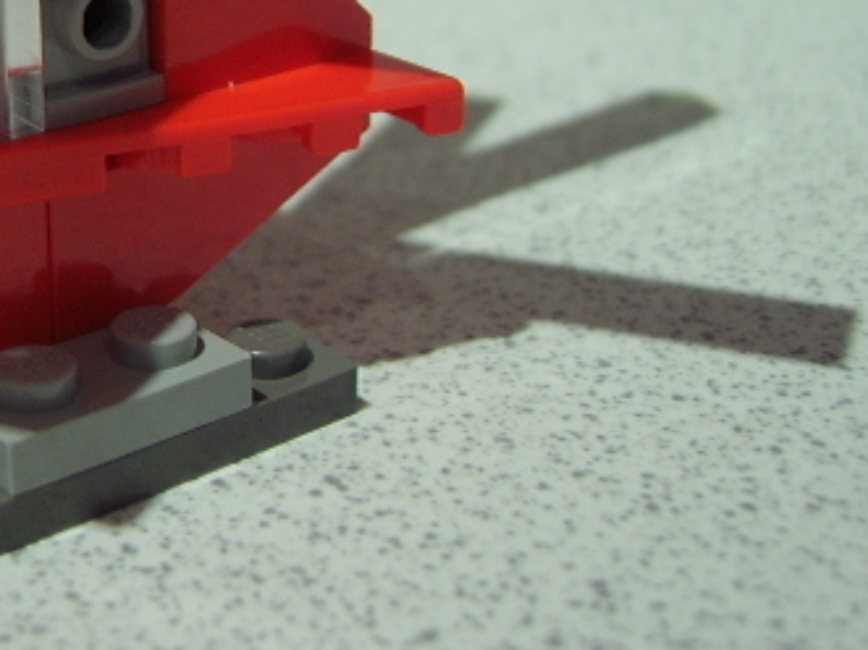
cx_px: 136
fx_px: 1504
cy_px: 42
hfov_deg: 31.1
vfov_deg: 23.6
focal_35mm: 60
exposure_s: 1/13
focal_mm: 8.13
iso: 100
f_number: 2.7
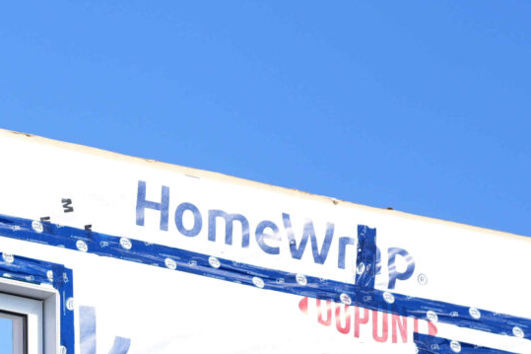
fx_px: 9392
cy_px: 814
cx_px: -319
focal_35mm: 637
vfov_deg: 2.1
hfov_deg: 3.2
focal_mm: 134
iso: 100
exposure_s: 1/1000
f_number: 2.8
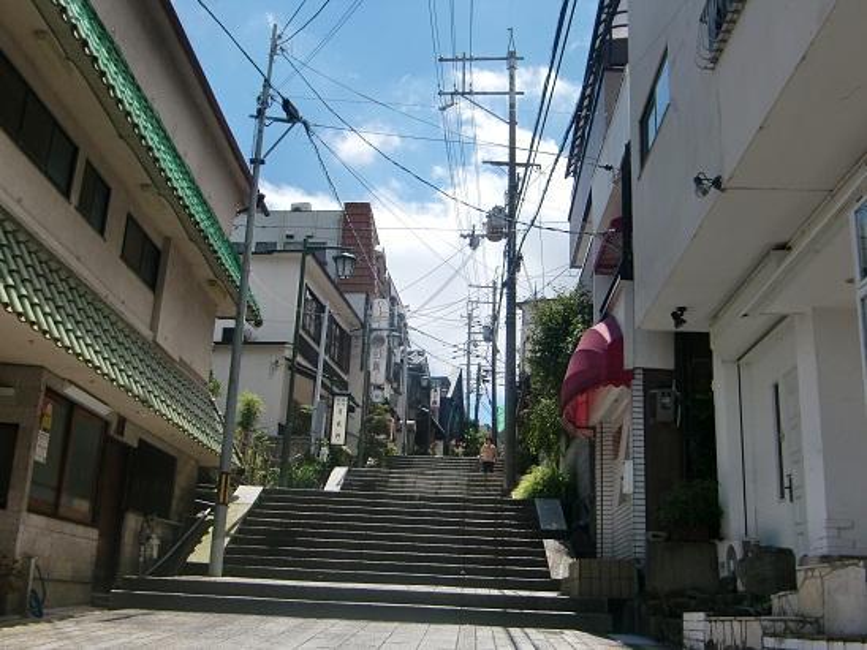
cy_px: 325
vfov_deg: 36.8
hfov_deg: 47.9
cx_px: 434
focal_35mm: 39
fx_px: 977
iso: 64
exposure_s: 1/250
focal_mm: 6.9
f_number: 8
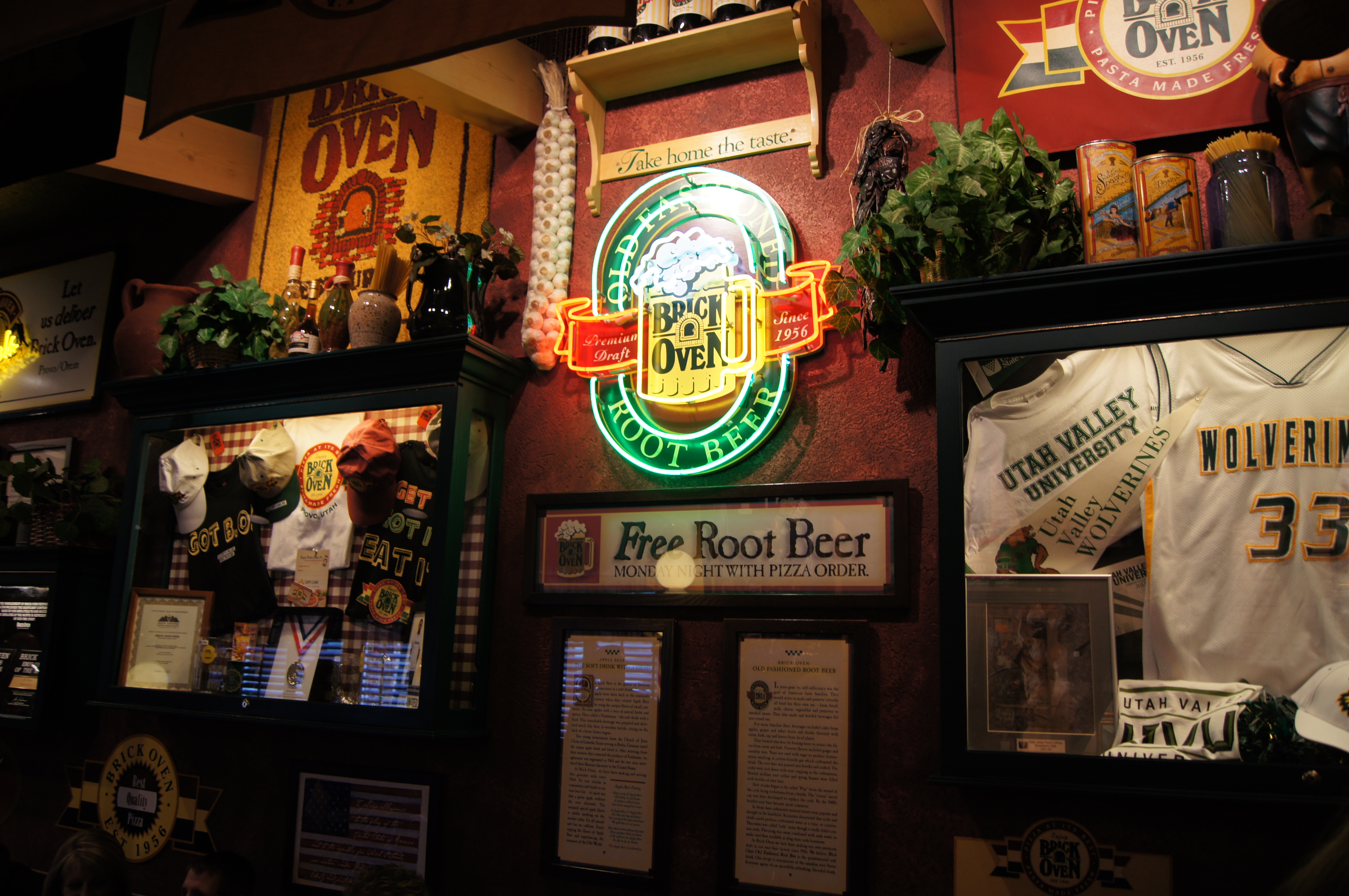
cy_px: 448
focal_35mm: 27
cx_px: 674
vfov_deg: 47.8
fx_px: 1011
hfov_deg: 67.4
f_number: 3.5
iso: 160
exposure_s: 1/30
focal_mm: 18
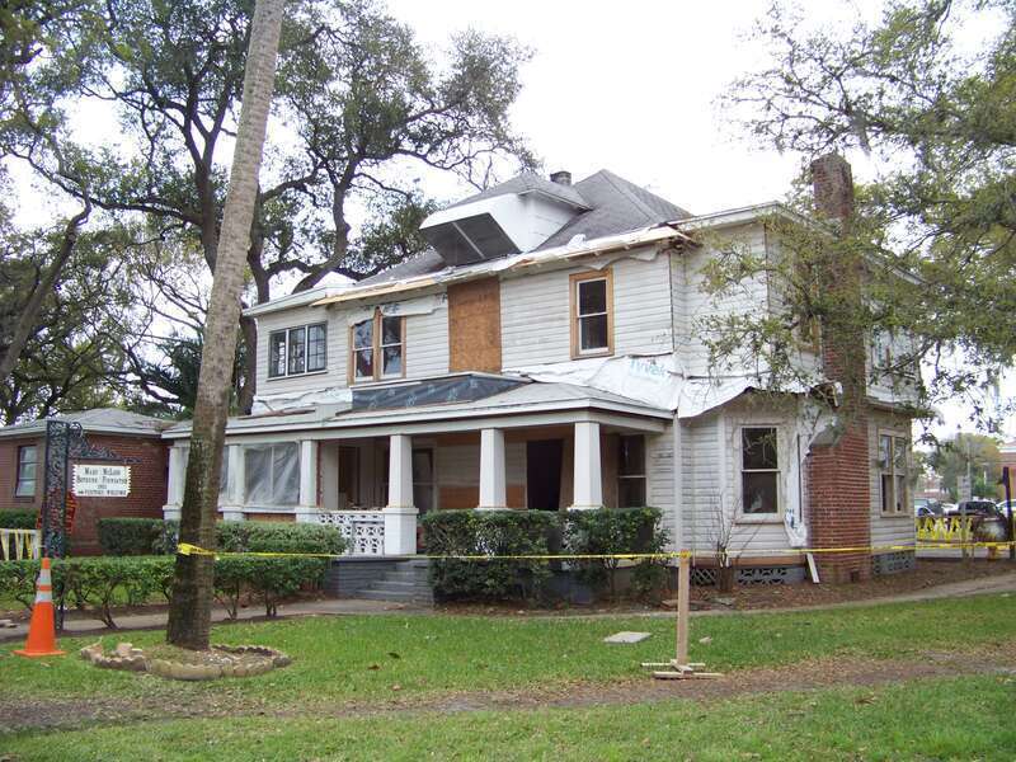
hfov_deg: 51.4
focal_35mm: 36
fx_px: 1057
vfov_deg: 39.7
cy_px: 381
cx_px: 508
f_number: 2.8
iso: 69
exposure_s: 1/250
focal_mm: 5.85
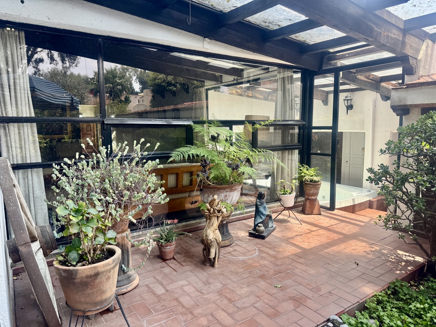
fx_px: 302
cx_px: 218
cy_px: 164
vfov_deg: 56.8
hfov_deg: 71.6
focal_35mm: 24
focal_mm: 6.76
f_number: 1.78
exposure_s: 1/535
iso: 80
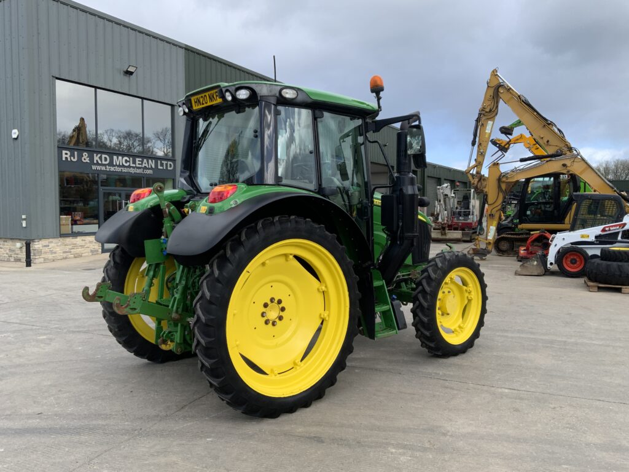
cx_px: 314
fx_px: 527
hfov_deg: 61.7
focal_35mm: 29
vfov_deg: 48.2
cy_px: 236
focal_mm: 3
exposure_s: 1/883
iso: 16
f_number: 1.8
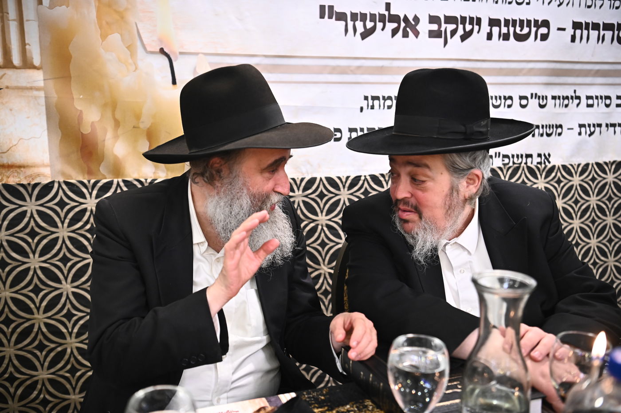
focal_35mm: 38
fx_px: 655
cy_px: 206
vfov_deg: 35.0
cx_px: 310
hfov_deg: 50.7
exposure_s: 1/125
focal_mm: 38
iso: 3200
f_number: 3.2
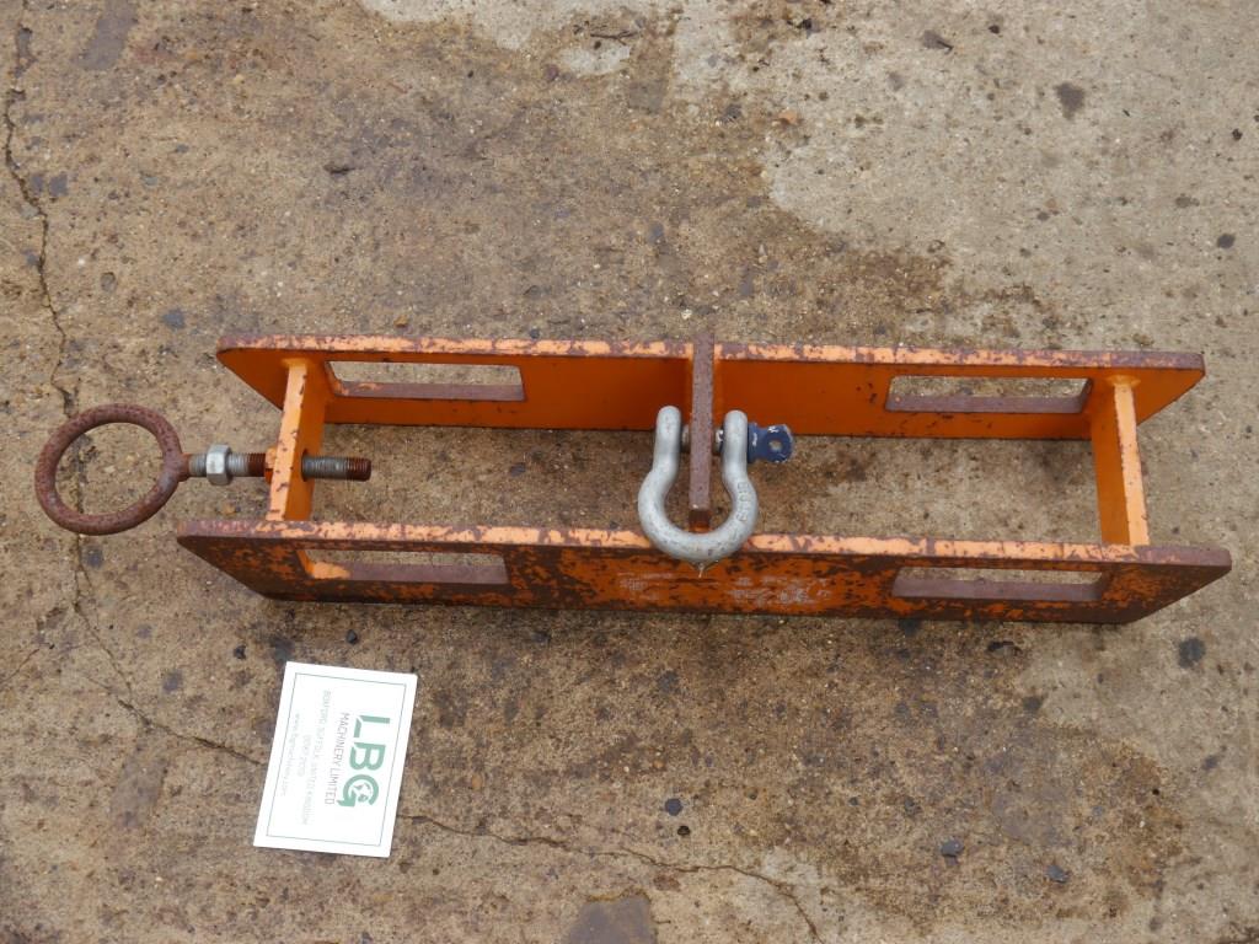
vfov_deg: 32.9
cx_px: 630
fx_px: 1600
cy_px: 472
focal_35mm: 44
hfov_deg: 42.9
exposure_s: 1/160
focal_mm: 22
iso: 160
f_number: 5.6
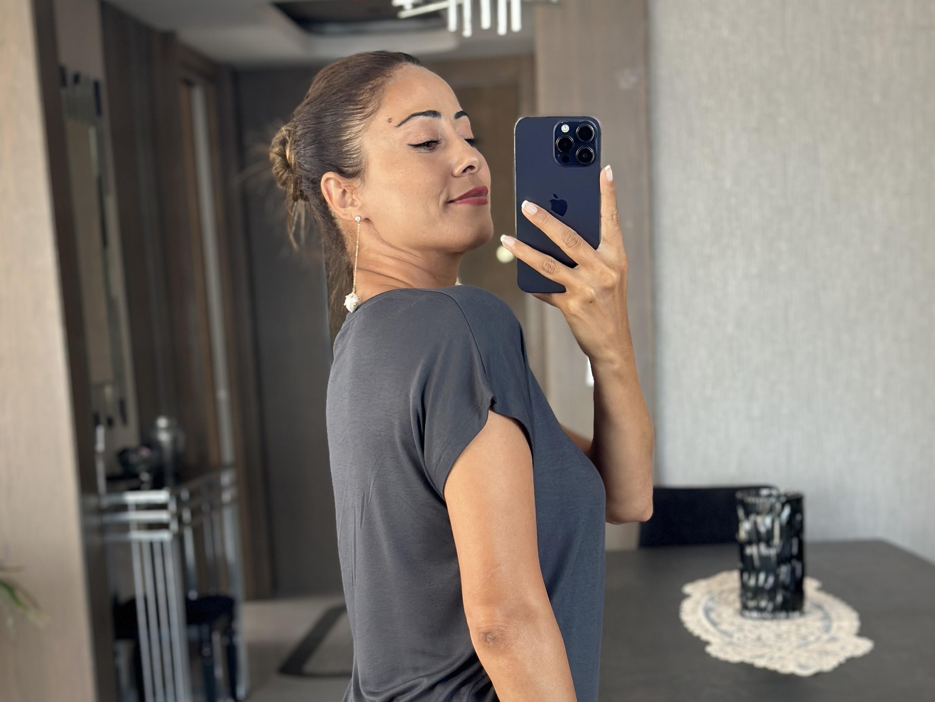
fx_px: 1756
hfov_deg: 29.8
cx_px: 461
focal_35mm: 65
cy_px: 583
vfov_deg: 22.2
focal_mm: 6.86
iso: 125
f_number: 1.78
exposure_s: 1/86
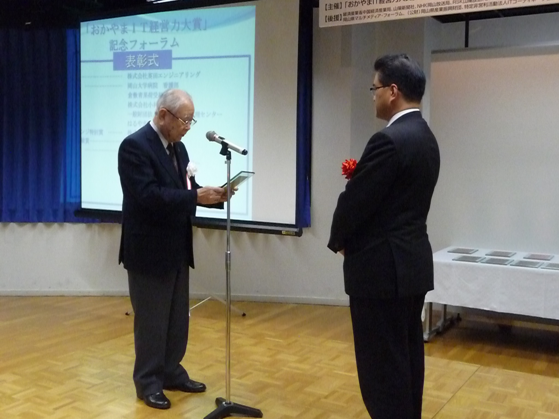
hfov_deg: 43.9
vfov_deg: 33.6
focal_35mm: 43
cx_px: 280
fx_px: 694
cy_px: 210
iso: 1600
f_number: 4
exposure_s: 1/100
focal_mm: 7.1
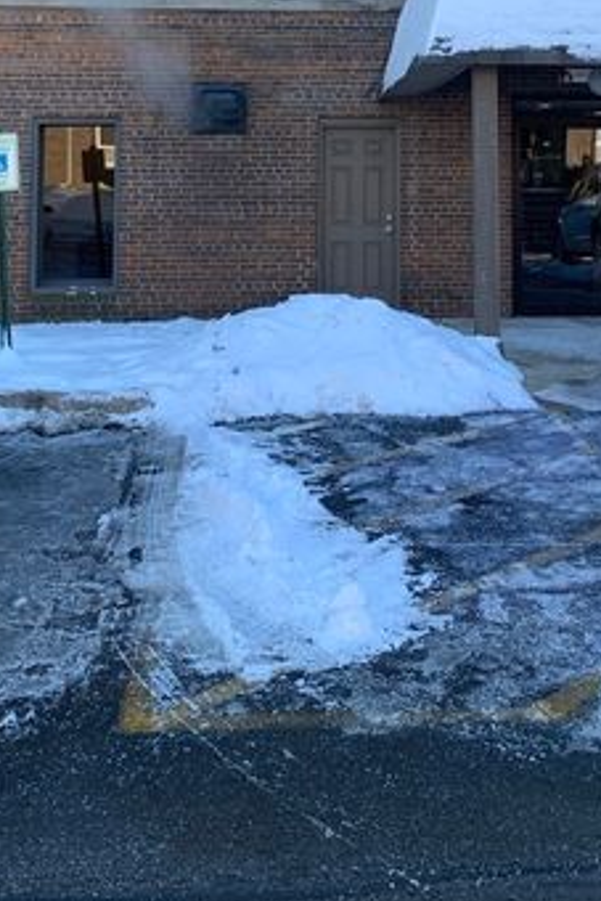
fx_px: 1326
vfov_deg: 35.5
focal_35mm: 53
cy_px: 110
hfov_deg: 25.5
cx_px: 342
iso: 25
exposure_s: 1/413
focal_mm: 4.25
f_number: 1.8
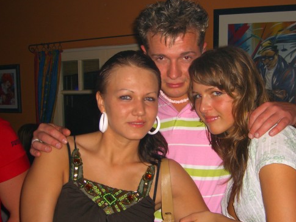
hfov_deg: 40.3
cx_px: 173
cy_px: 120
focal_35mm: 47
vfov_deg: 30.9
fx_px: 402
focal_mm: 7.9
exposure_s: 1/60
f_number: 2.8
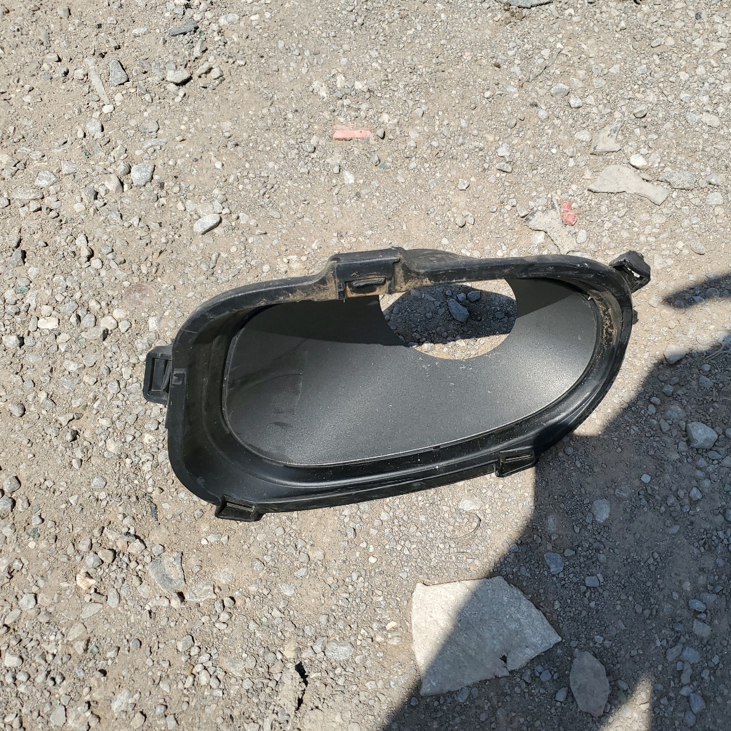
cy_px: 369
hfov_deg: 51.7
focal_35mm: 31
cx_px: 476
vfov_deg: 52.5
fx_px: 741
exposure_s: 1/5000
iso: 50
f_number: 1.5
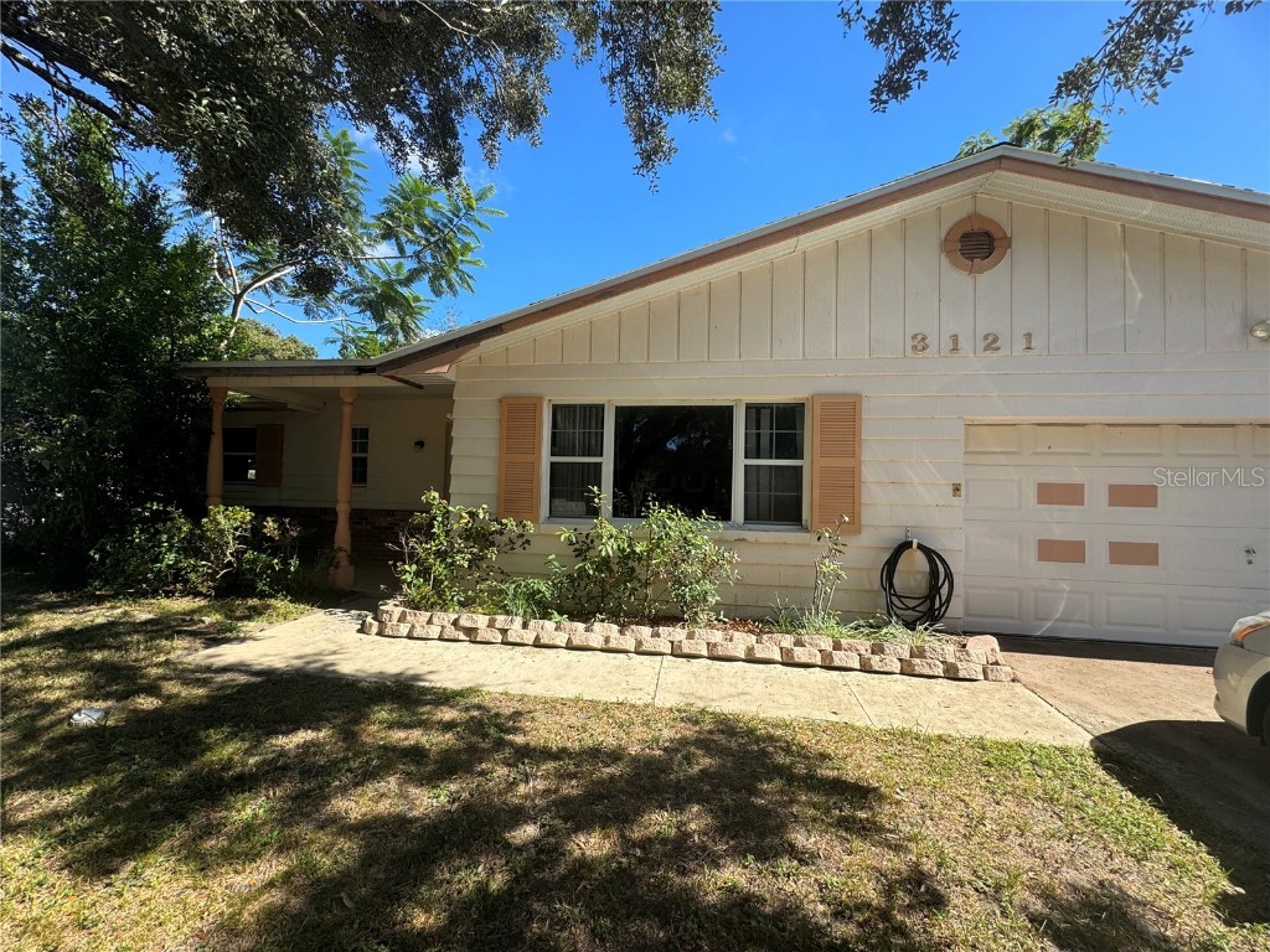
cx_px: 635
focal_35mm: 14
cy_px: 476
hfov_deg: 102.1
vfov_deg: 85.7
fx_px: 514
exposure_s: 1/779
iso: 50
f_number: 2.2
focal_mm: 2.22
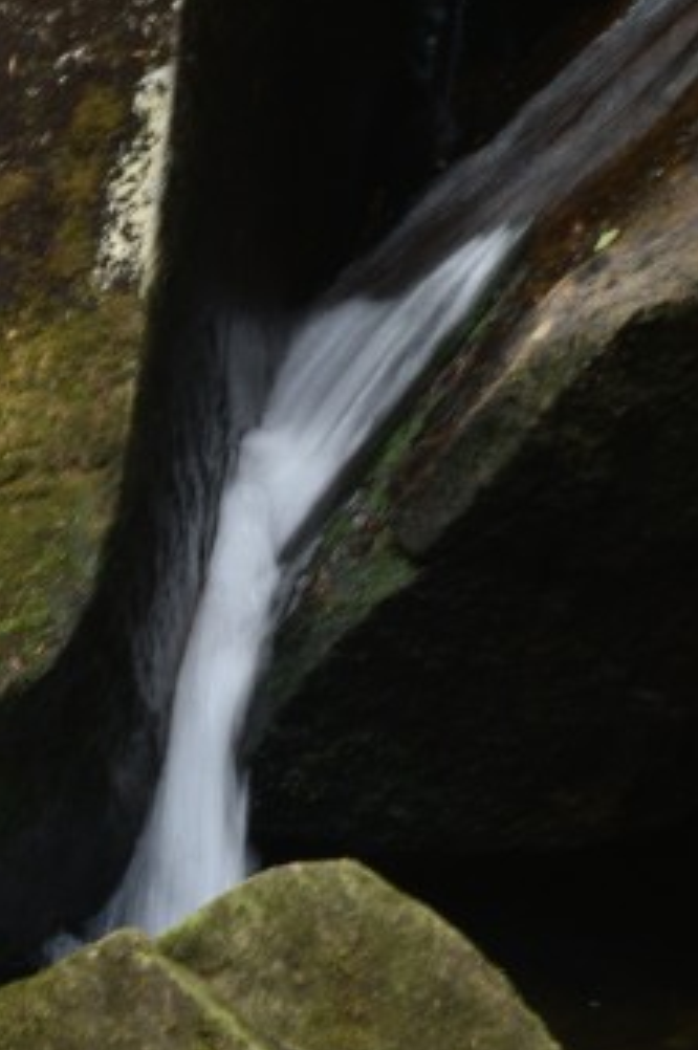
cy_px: 456
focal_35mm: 275
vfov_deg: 7.5
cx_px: 299
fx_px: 8016
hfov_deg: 5.0
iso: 800
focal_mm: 85
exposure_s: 1/13
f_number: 22
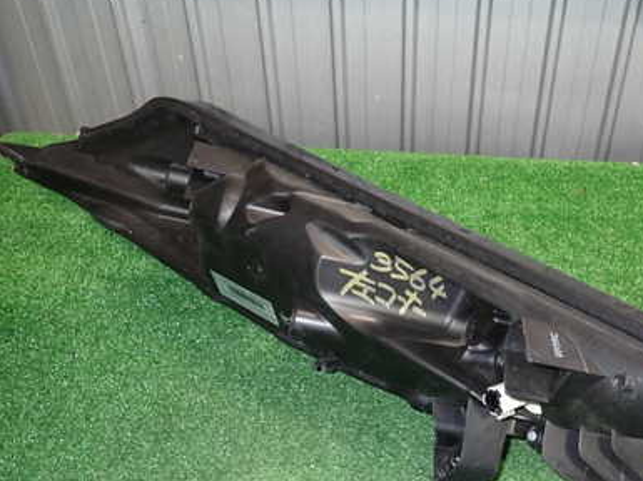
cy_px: 297
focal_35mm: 39
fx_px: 724
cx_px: 446
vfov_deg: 36.6
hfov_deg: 46.9
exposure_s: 1/30
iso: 200
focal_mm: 4.5
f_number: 2
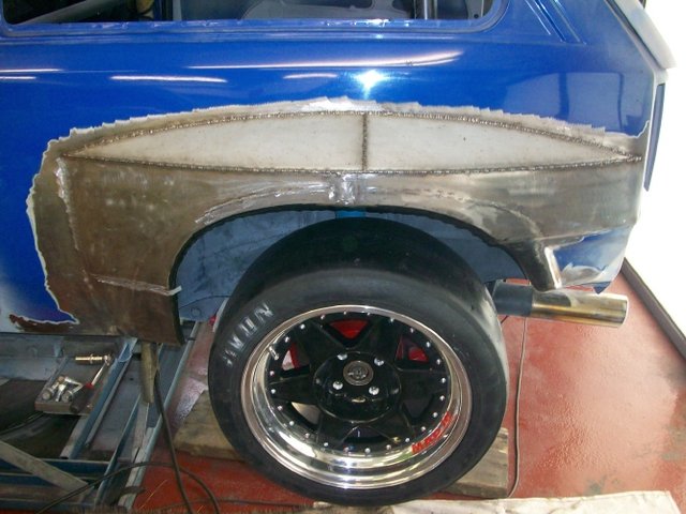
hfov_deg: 54.0
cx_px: 343
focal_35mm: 34
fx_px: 674
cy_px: 257
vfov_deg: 41.8
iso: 160
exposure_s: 1/60
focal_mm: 5.7
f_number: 2.8
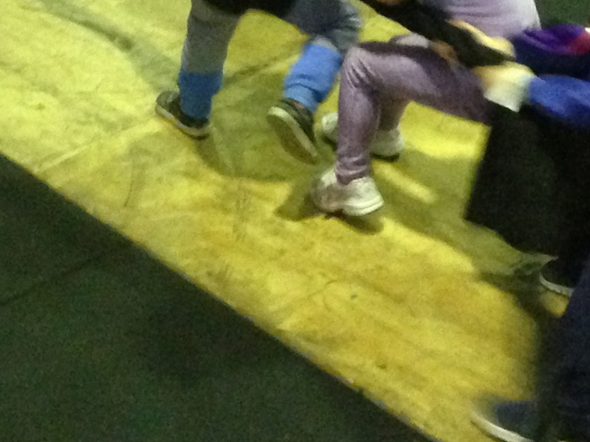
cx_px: 12
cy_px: -280
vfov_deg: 11.1
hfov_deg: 15.3
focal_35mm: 127
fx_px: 2164
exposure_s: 1/15
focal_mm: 4.13
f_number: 2.4
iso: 500
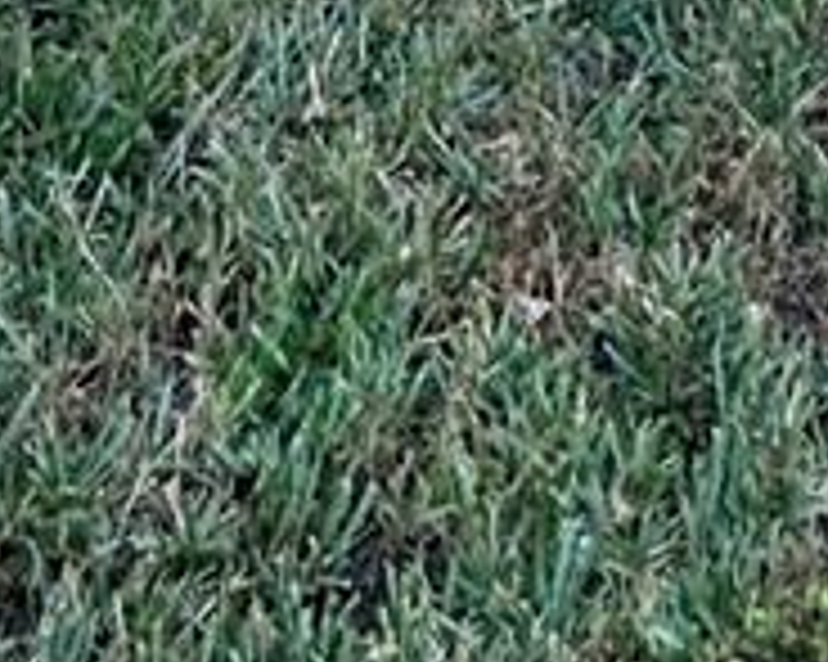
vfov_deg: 9.5
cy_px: -1662
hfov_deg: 20.5
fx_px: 2180
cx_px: 914
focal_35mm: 89
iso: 40
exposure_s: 1/151
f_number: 2.2
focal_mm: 2.22
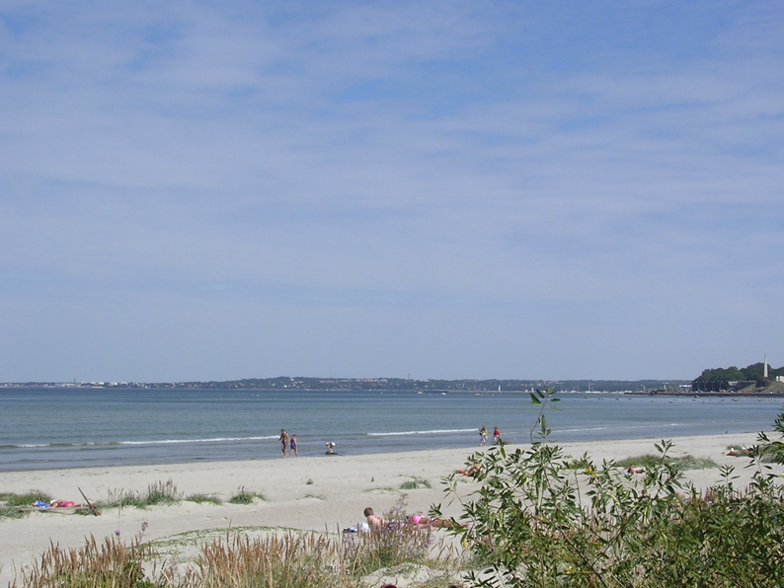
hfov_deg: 28.5
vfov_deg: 21.6
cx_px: 420
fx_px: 1541
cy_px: 314
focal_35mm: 68
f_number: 3.4
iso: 100
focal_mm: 9.1
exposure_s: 1/996
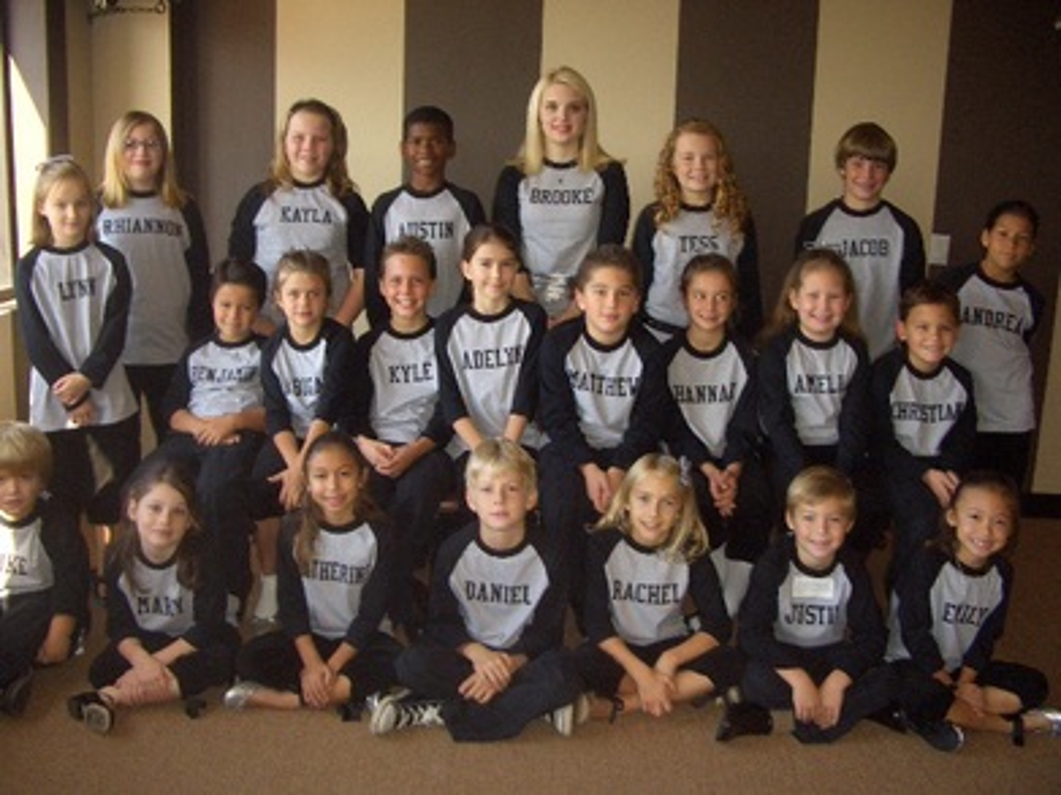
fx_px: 1072
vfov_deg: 40.7
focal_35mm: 35
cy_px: 398
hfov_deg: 52.6
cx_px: 530
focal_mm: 5.8
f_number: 2.6
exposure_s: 1/60
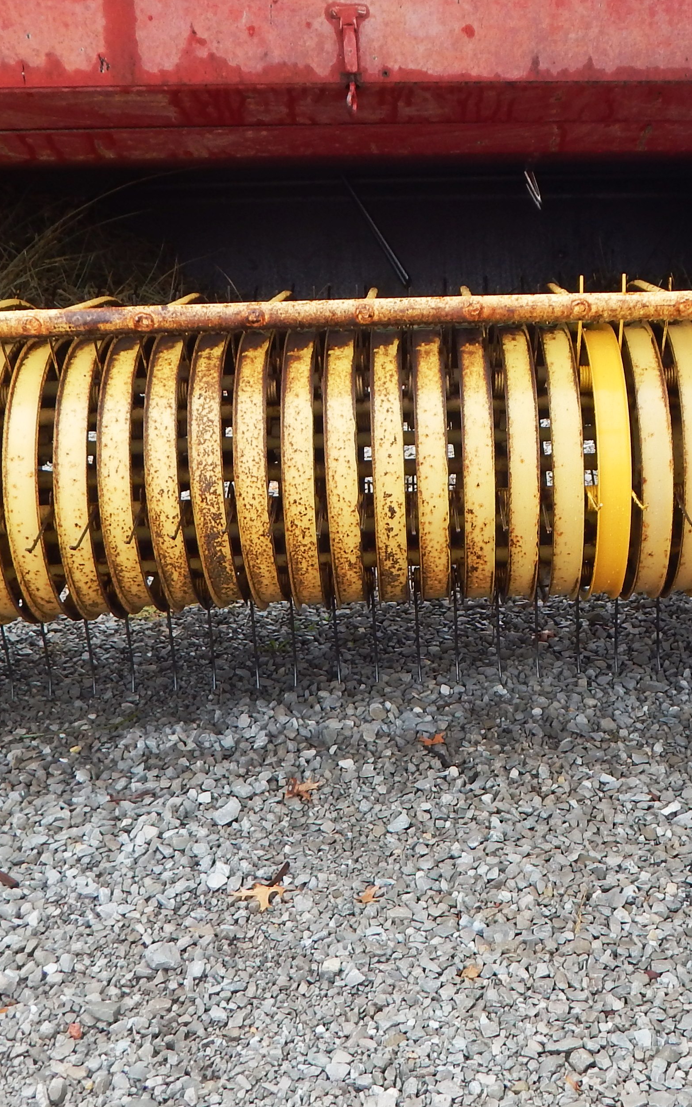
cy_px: 450
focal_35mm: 43
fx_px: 1297
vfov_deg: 46.0
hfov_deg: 29.5
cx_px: 499
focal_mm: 4
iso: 125
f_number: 3
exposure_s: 1/320
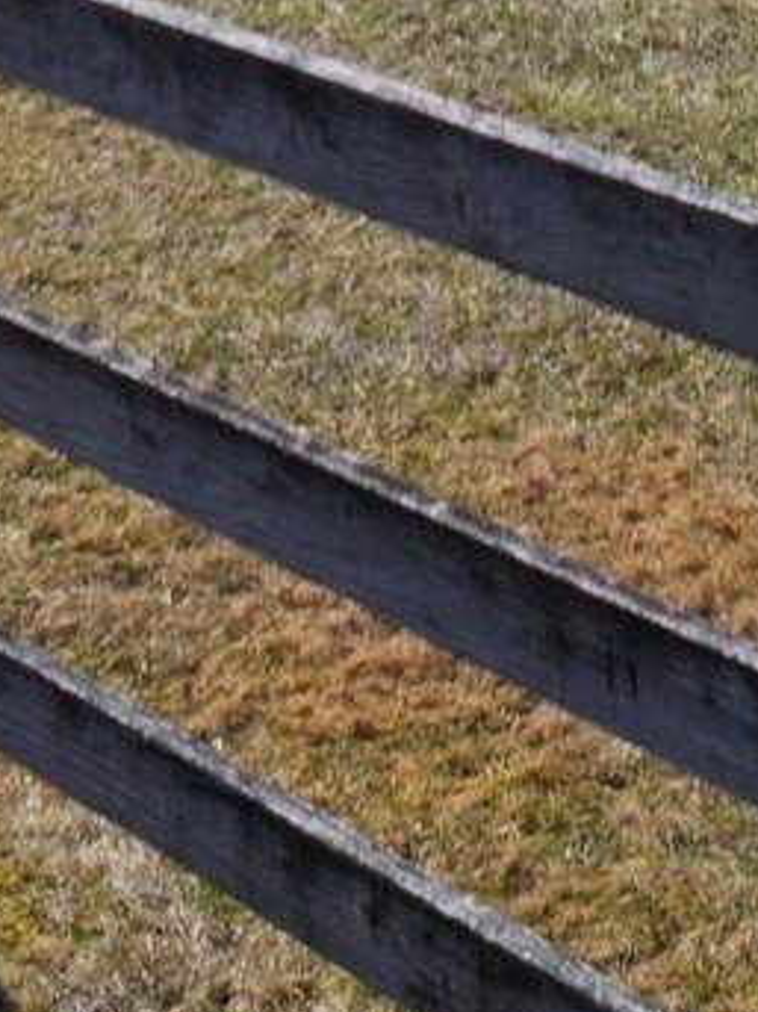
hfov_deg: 11.7
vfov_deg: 13.7
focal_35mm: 126
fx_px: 3681
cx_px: 652
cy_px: -897
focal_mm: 12.29
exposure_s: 1/3200
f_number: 2.8
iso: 150
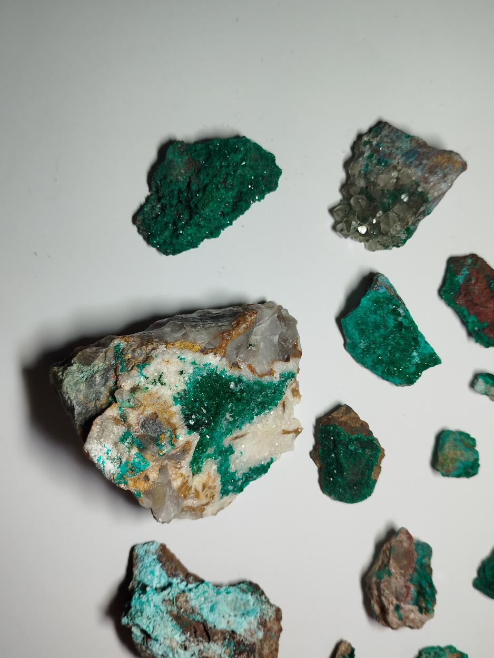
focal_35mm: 33
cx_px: 247
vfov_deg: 55.3
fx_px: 628
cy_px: 329
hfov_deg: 43.0
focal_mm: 5.31
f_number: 1.7
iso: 50
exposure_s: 1/170
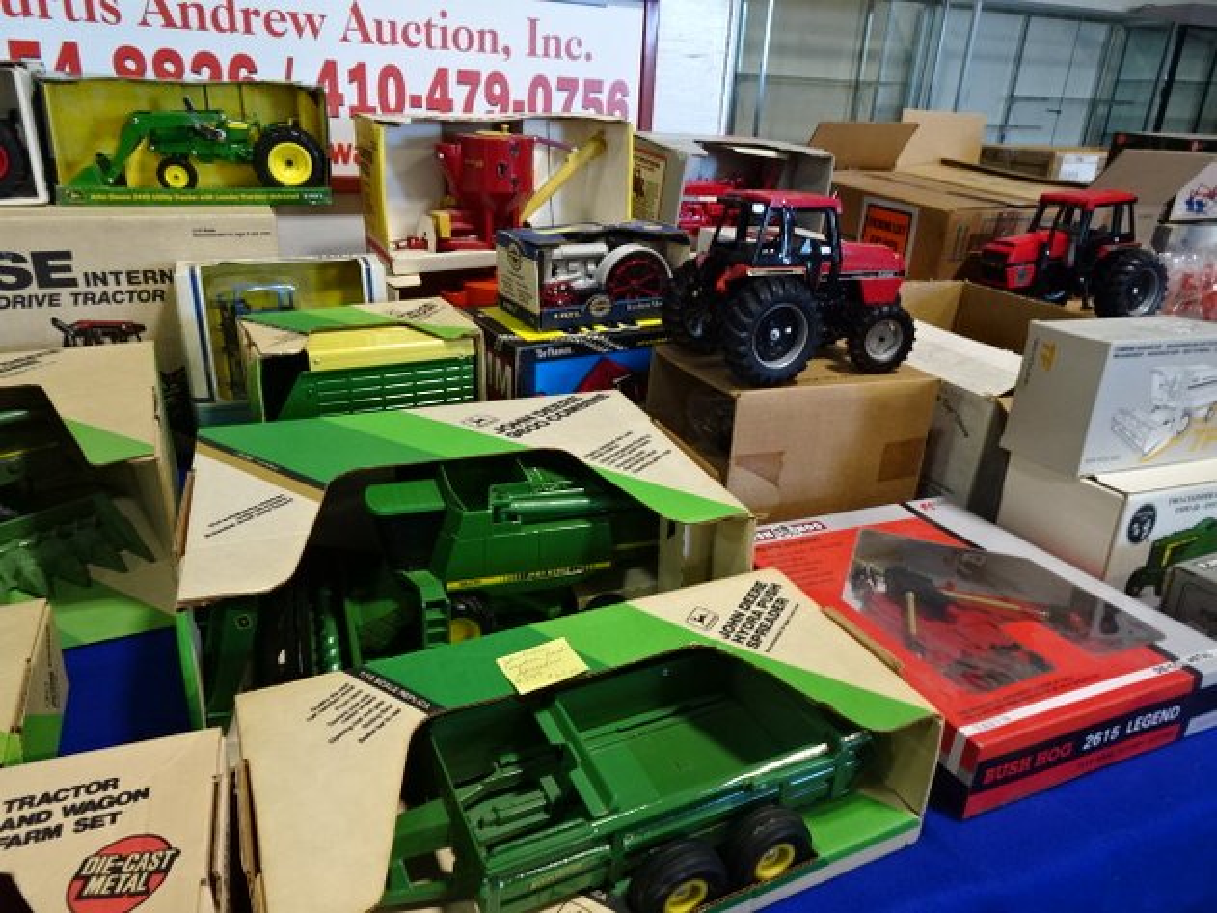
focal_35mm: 24
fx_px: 844
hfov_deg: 71.6
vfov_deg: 56.8
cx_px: 608
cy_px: 456
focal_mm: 4.1
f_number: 3.5
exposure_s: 1/30
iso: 250
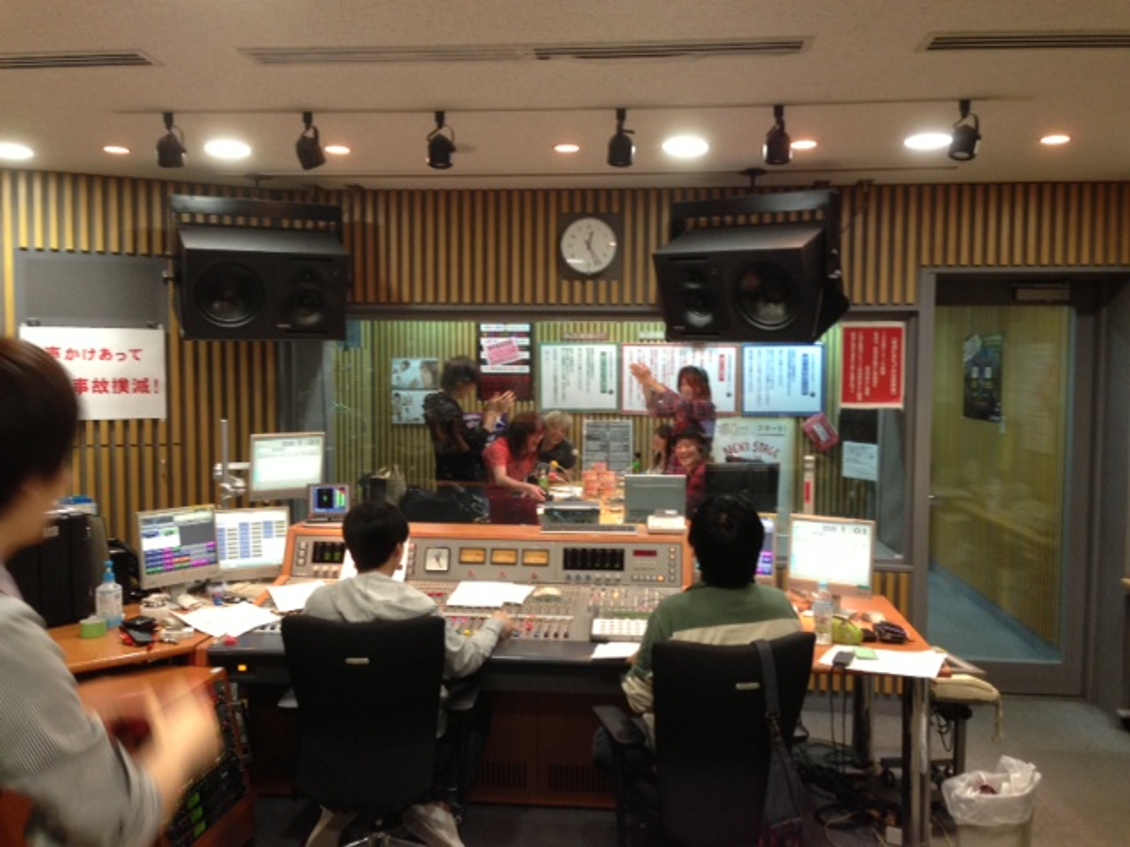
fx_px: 1077
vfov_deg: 42.9
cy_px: 424
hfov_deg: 55.4
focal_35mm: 33
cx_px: 565
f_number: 2.4
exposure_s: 1/20
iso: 160
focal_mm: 4.13
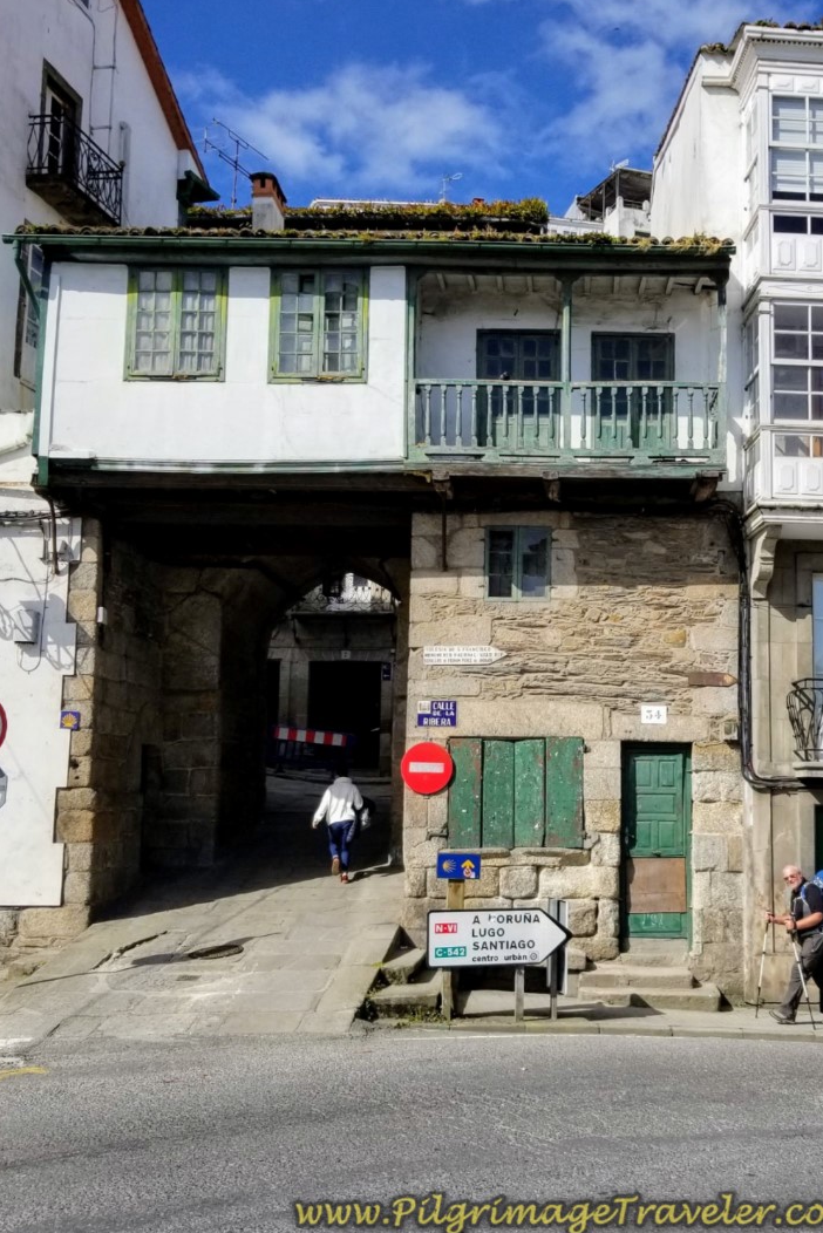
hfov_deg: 35.5
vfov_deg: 51.9
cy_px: 619
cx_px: 577
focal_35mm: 37
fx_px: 1268
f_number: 1.7
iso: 50
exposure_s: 1/3816
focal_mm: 4.3
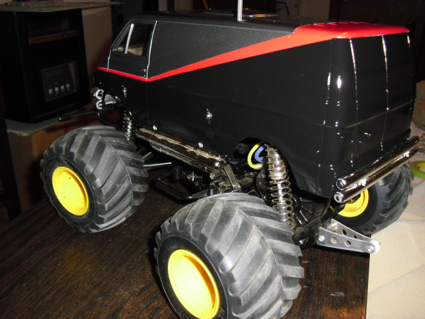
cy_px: 160
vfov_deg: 39.7
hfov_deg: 51.4
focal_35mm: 36
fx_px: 442
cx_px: 212
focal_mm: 6.3
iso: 200
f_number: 3.1
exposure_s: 1/60
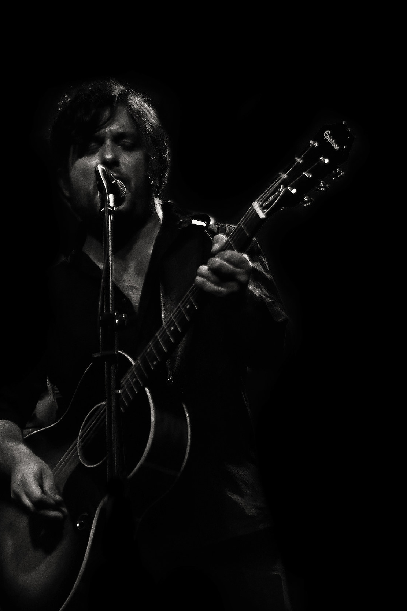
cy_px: 380
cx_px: 157
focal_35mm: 108
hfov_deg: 12.7
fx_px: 1832
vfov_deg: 18.9
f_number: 2.8
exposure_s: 1/400
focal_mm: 50
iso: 2500
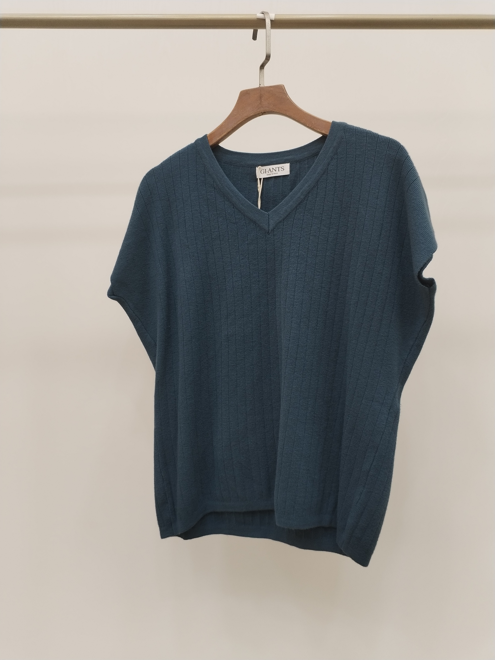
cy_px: 330
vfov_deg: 61.7
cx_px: 248
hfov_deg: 48.2
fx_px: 553
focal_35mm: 29
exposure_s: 1/60
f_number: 1.8
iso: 170
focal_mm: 4.75
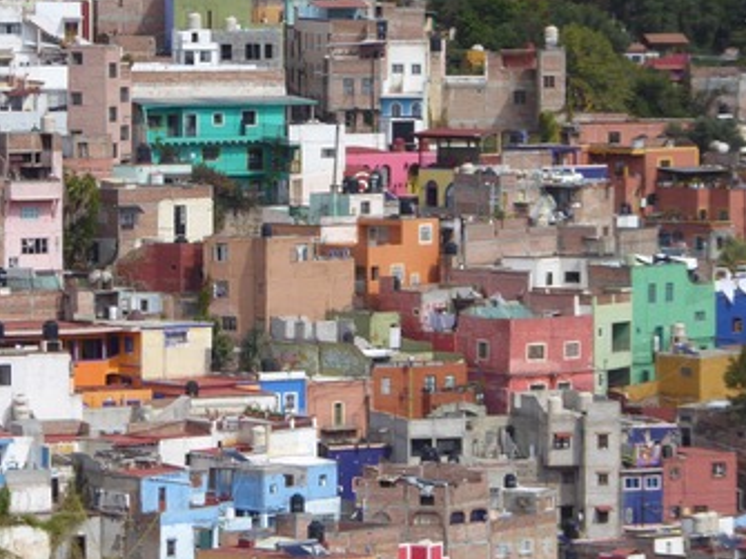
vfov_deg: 4.6
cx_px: 272
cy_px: 332
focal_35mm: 321
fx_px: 6915
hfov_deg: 6.2
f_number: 5.4
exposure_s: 1/320
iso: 100
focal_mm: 27.1
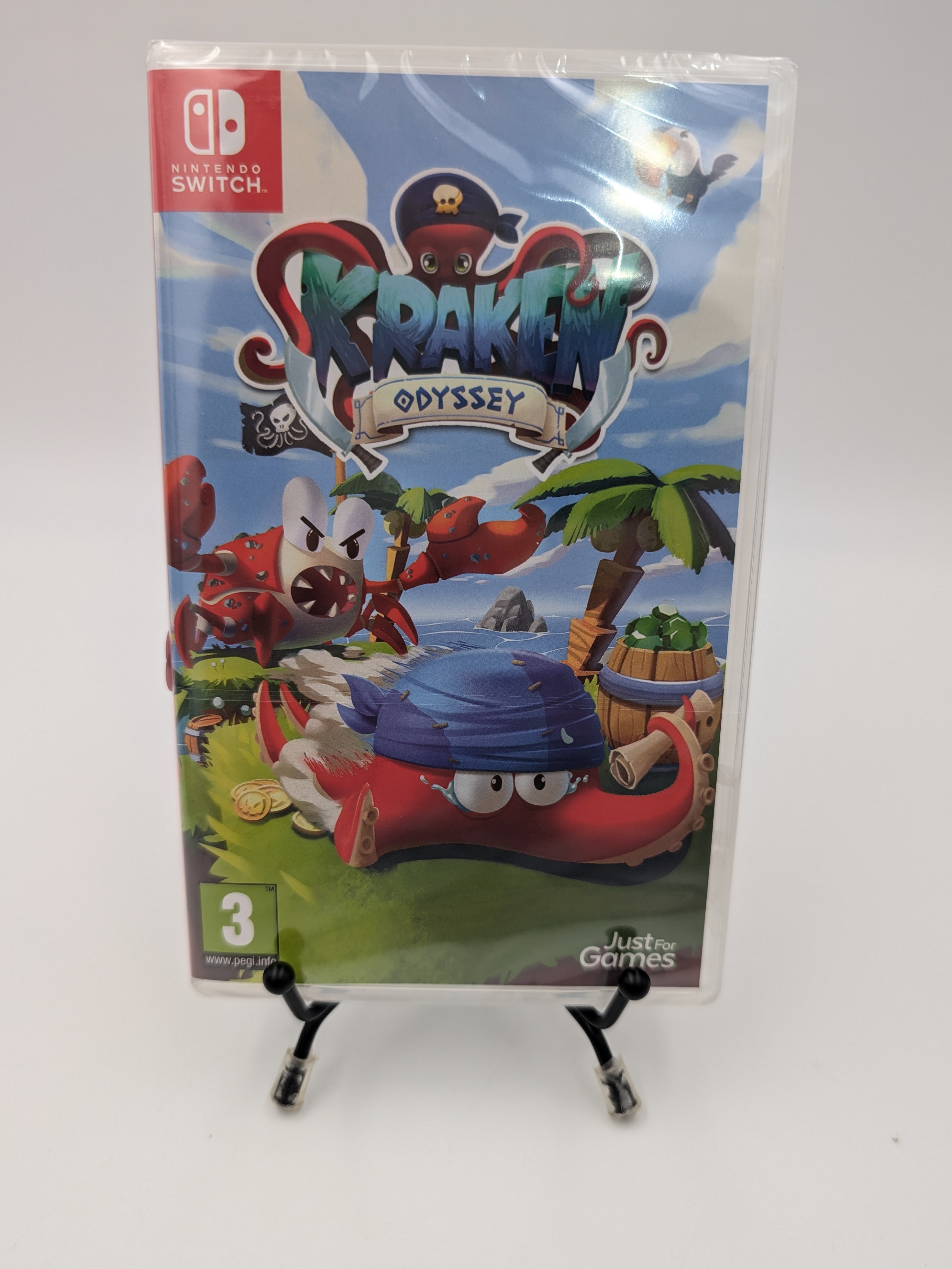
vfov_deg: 69.4
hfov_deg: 54.9
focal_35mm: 25
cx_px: 492
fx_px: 917
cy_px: 650
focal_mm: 6.9
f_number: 1.68
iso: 52
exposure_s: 1/32.4
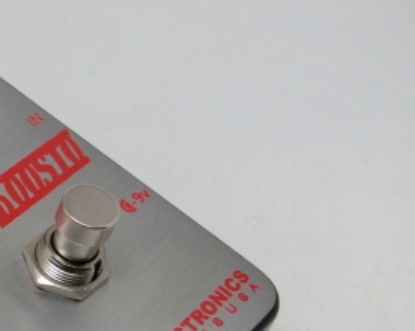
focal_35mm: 102
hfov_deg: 18.1
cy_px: 248
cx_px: -57
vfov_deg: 15.0
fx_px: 1251
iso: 125
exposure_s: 1/125
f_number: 4.4
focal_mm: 8
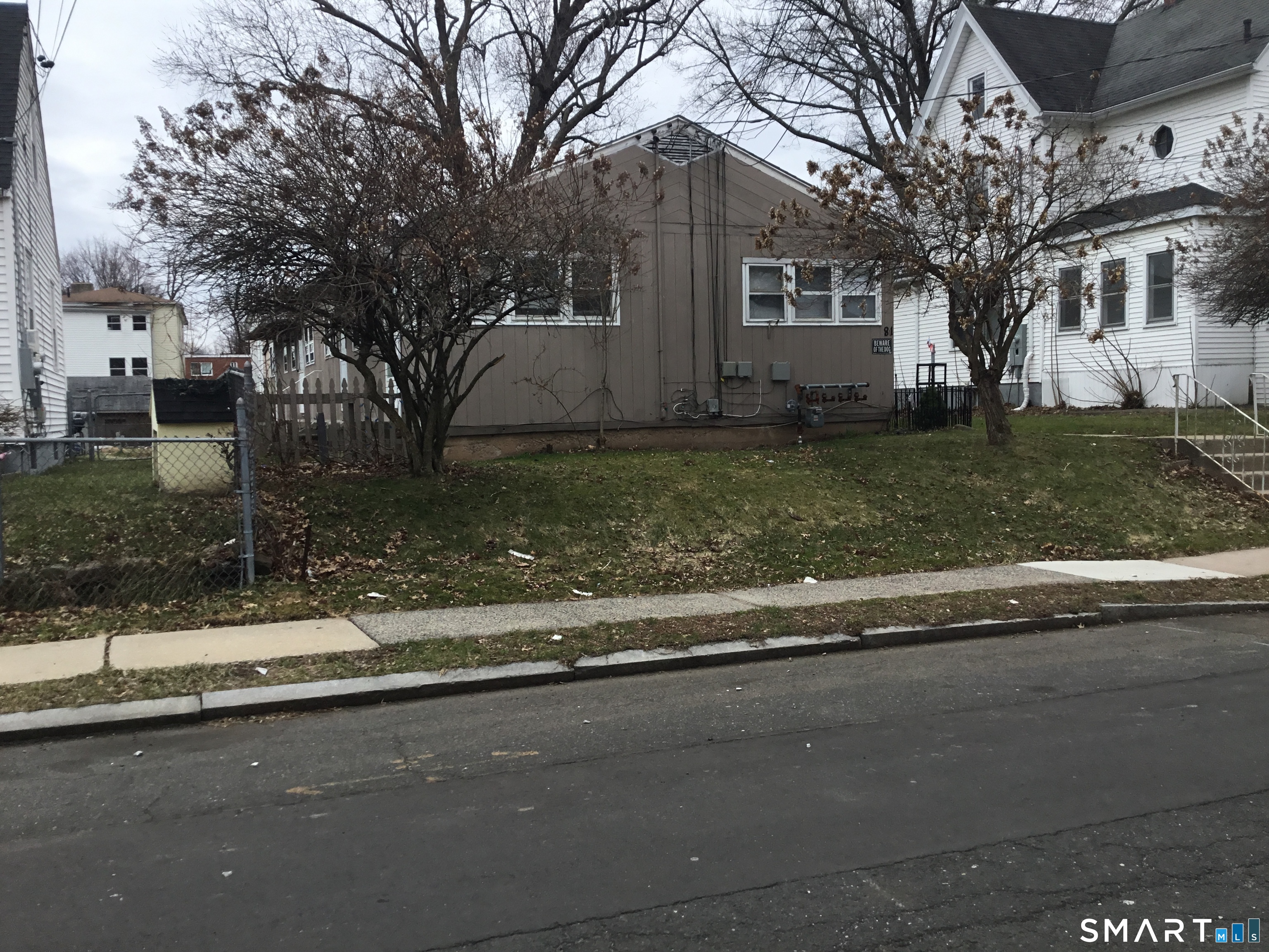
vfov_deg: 45.4
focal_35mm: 31
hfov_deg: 58.4
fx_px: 1136
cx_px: 634
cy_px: 476
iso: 25
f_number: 2.4
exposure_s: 1/747
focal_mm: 3.3
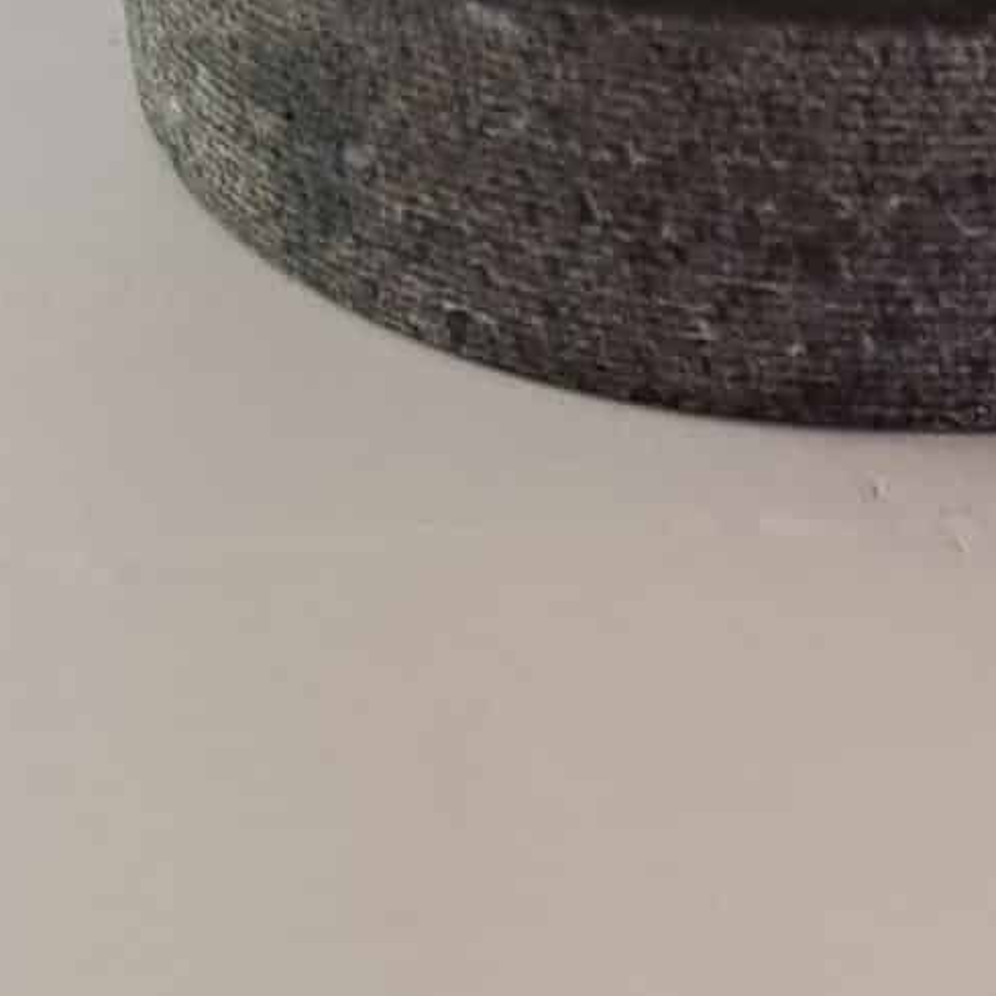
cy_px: 536
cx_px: 1102
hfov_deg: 15.3
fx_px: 3613
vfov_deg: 15.7
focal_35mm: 111
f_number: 1.8
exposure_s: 1/60
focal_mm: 5.23
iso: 400
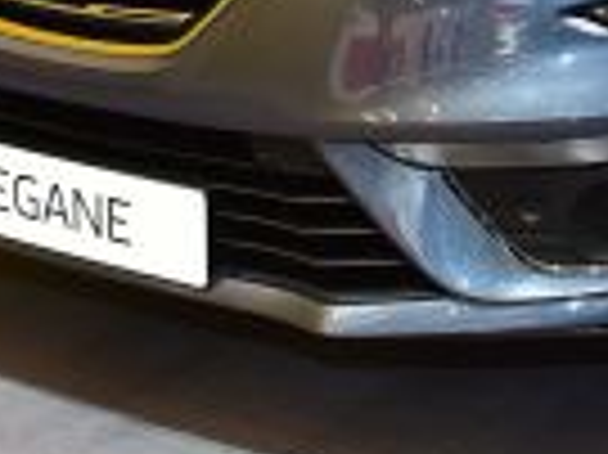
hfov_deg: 12.9
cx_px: 779
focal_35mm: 148
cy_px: -423
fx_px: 2597
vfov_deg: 9.4
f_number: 5.6
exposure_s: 1/125
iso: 1000
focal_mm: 32
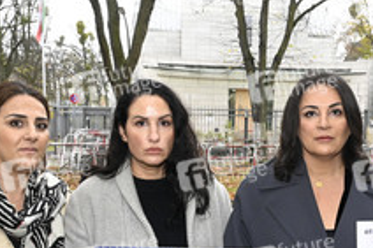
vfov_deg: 25.7
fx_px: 528
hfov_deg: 38.5
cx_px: 245
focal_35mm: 51
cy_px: 215
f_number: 11
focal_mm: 24
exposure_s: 1/200
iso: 3200
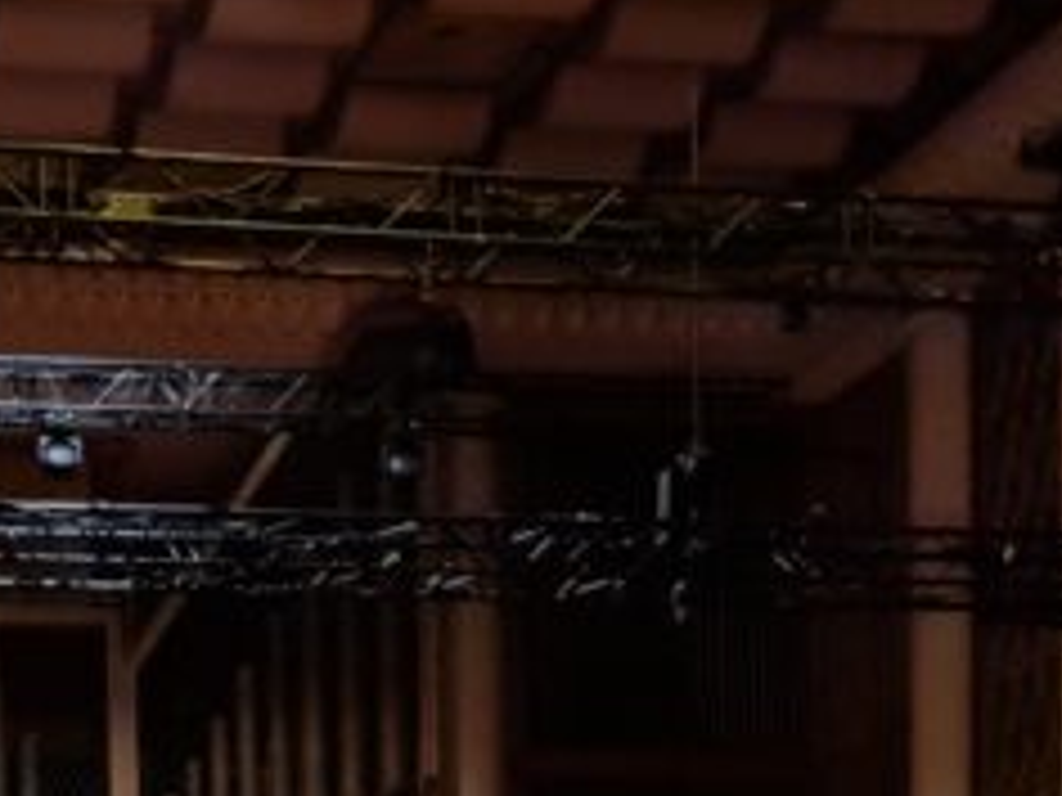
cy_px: 1704
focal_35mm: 113
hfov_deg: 16.8
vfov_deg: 11.5
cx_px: -130
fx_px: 3467
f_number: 1.8
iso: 1000
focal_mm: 5.4
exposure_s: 1/25
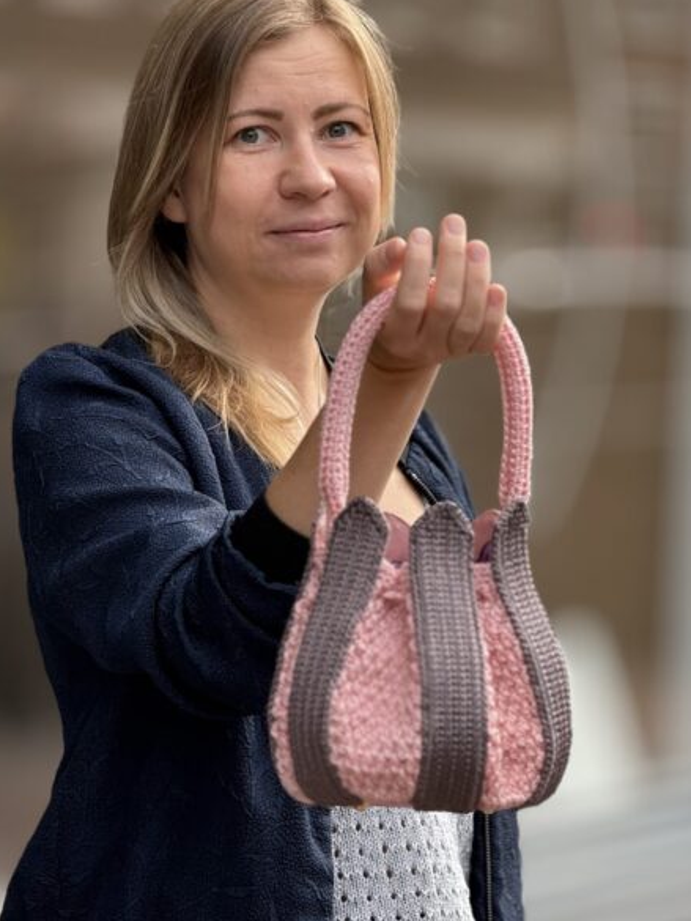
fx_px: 4363
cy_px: 595
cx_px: 392
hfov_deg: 9.1
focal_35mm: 164
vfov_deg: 12.0
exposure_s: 1/164
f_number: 2.8
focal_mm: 15.66
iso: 50
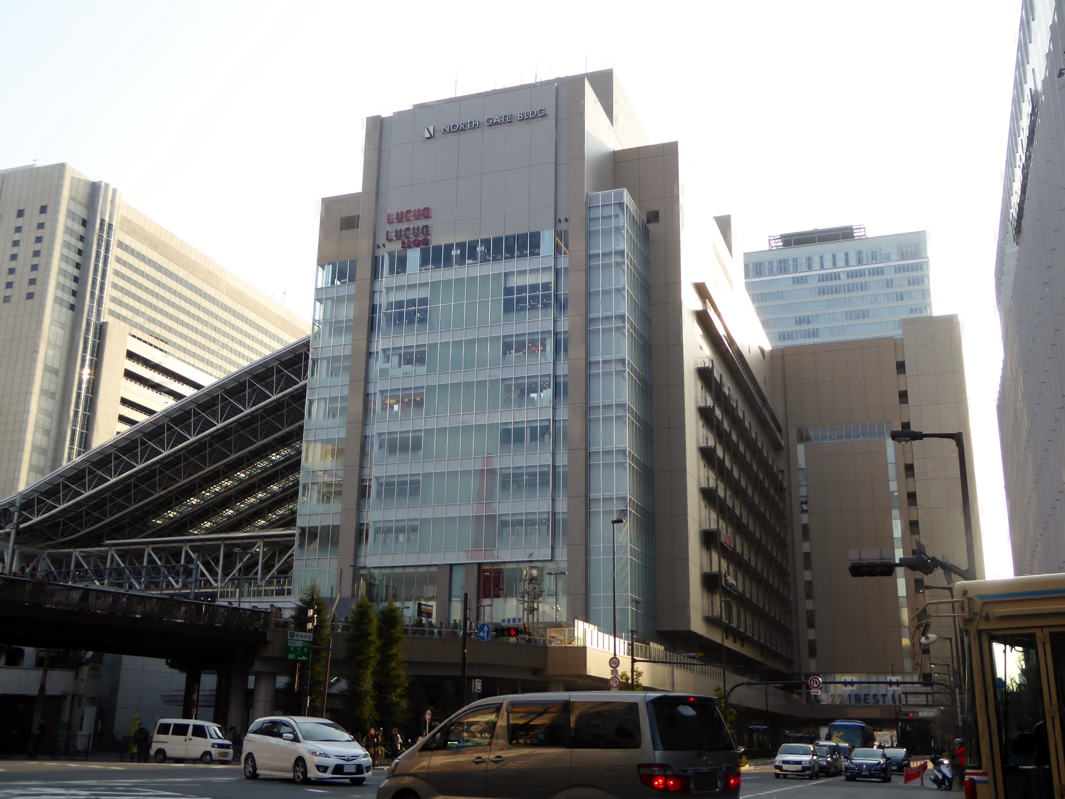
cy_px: 400
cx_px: 532
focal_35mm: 36
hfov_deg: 51.4
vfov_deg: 39.7
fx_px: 1108
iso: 100
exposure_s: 1/320
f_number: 3.7
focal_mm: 6.3
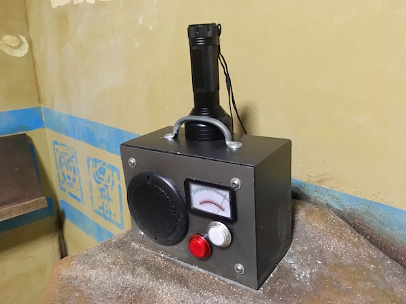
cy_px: 152
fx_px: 340
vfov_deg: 48.2
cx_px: 203
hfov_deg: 61.7
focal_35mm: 29
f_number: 2.2
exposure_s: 1/15
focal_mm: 4.15
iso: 500
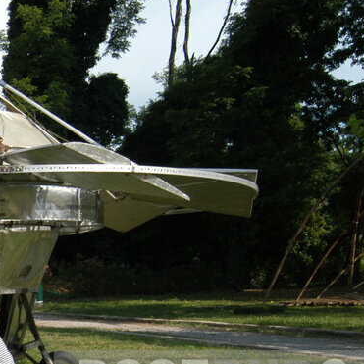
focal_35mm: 67
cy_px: 332
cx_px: -163
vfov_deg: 24.9
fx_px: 797
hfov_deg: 21.9
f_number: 10
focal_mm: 18
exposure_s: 1/320
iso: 250
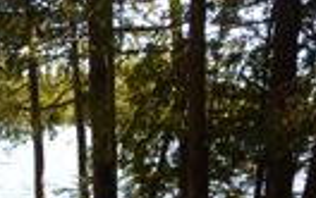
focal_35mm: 77
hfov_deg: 25.4
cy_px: 317
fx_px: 664
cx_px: -2
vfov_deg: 15.4
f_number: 2.8
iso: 125
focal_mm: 4.3
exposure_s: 1/250
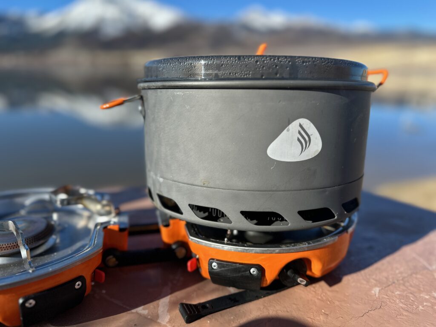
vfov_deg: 56.8
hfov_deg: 71.6
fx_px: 302
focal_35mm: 24
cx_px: 218
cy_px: 164
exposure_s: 1/2732
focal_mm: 6.86
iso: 80
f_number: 1.78
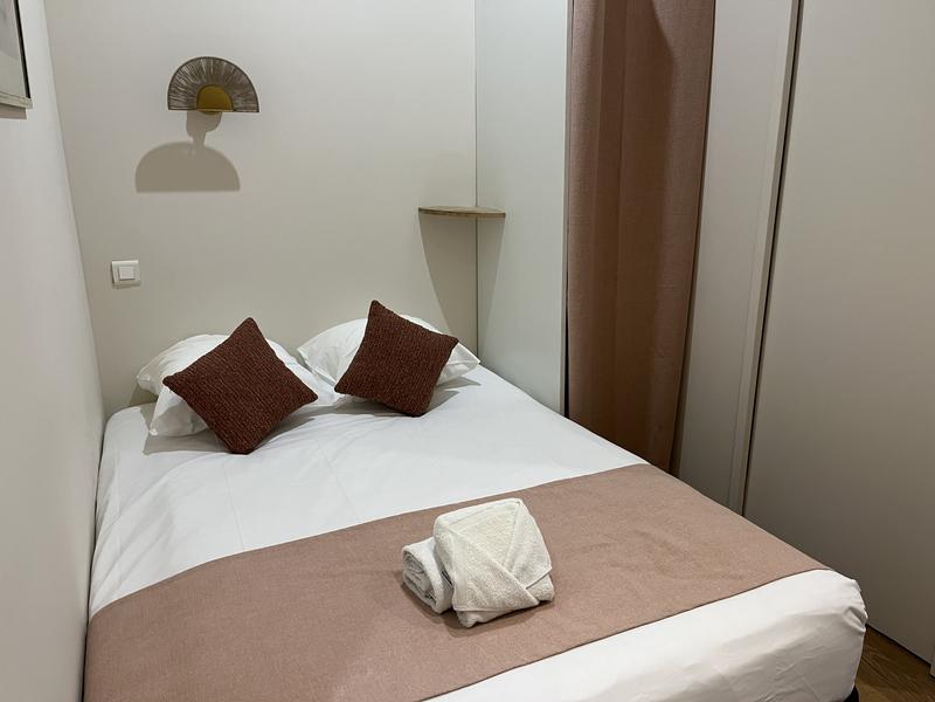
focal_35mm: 26
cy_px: 351
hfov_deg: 67.3
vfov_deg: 53.1
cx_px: 468
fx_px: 702
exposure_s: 1/50
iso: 125
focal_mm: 5.1
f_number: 1.6
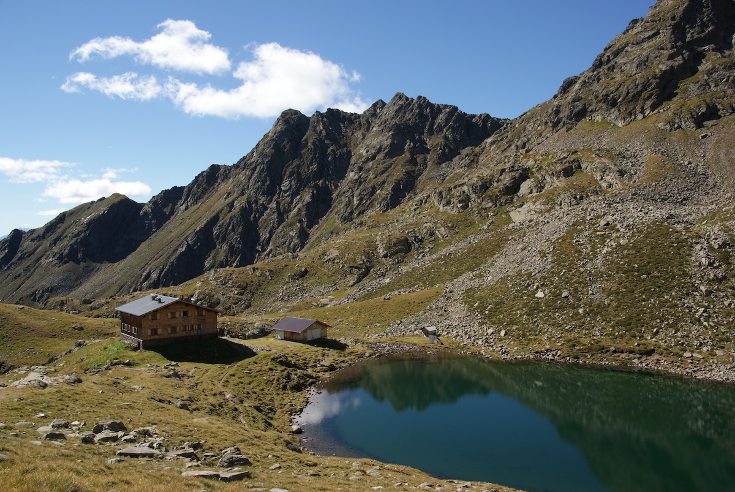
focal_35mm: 30
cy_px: 246
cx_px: 368
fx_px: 613
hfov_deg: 61.9
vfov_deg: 43.7
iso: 100
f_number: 10
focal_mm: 20
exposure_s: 1/100
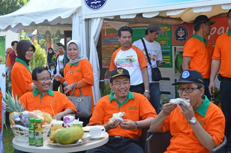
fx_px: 365
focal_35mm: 57
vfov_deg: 23.7
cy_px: 76
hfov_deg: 35.1
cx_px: 116
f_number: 5.6
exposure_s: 1/125
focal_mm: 38
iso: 200
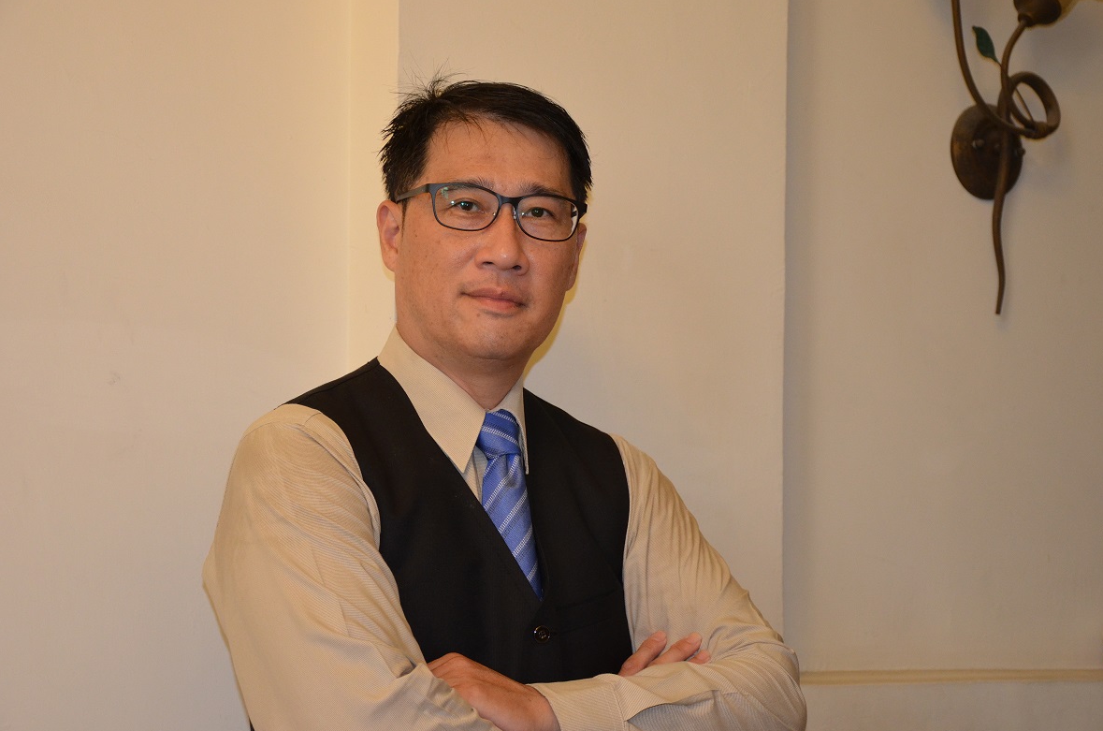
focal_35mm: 71
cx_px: 545
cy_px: 363
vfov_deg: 19.2
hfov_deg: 28.7
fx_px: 2156
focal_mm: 45
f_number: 4.8
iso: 1250
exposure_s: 1/60
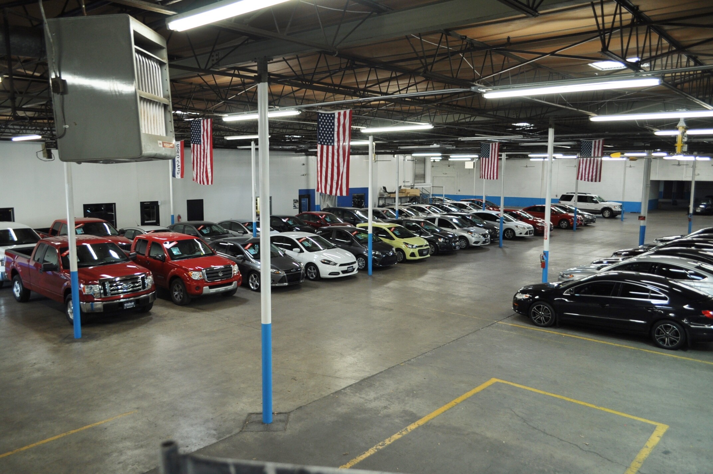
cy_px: 237
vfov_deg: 47.8
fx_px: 534
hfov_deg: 67.4
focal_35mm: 27
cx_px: 356
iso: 320
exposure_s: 1/30
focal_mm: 18
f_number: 3.5
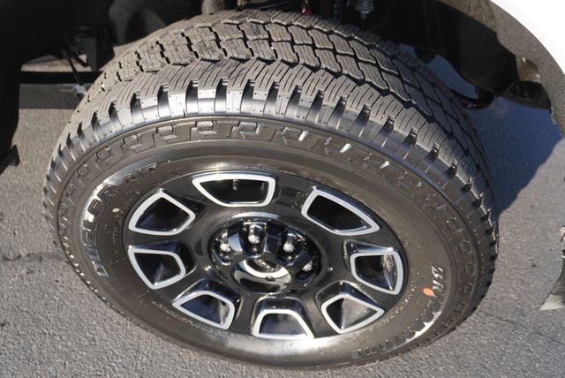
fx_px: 518
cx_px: 282
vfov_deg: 40.0
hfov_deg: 57.2
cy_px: 189
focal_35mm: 33
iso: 100
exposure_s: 1/160
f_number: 4
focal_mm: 22
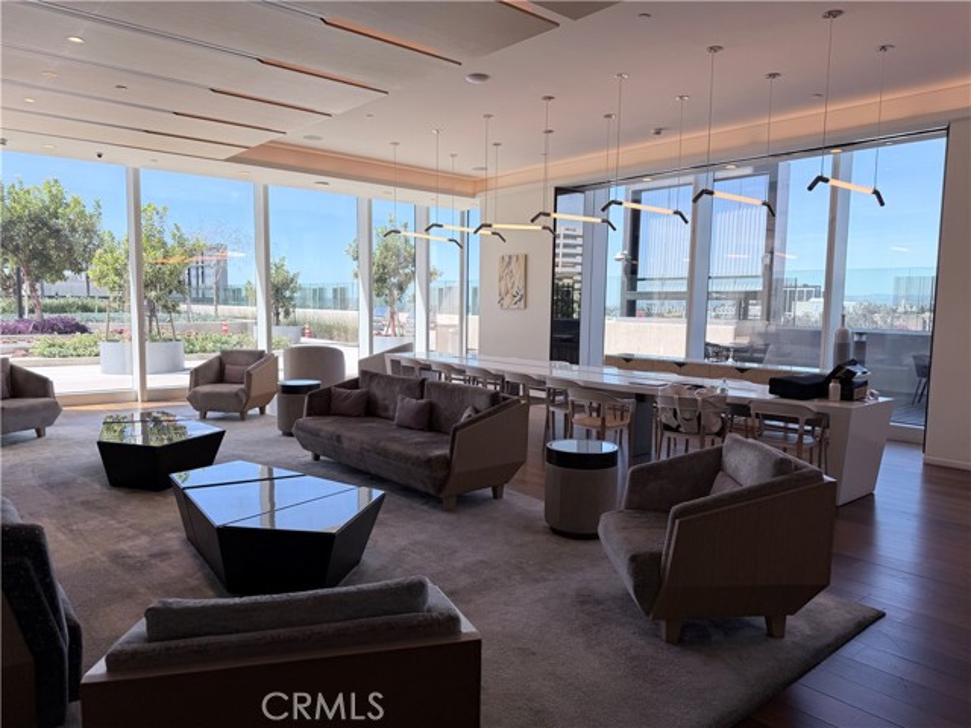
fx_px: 673
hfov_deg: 71.6
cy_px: 364
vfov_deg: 56.8
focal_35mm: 24
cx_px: 486
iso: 80
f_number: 1.78
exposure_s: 1/1075
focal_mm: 6.76
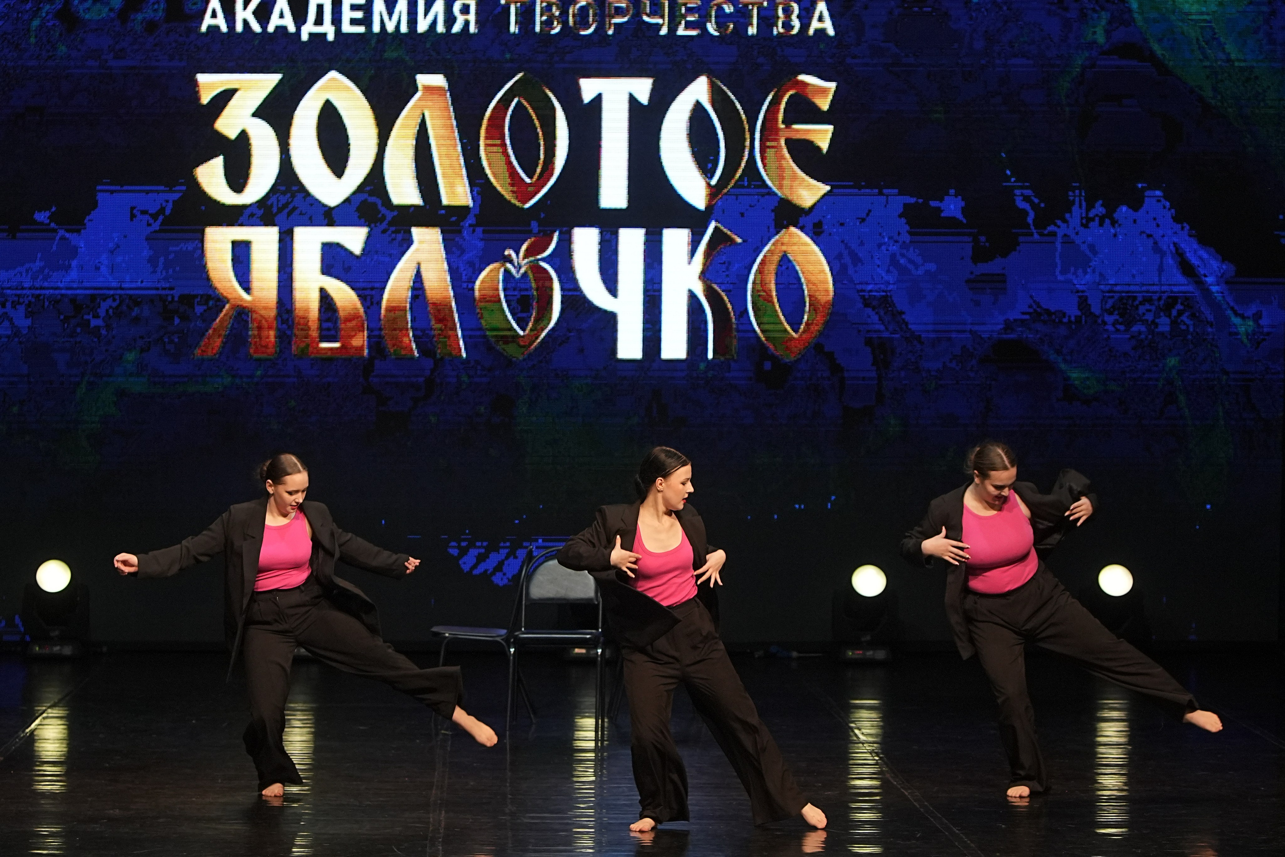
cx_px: 642
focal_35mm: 120
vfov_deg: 11.4
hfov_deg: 17.1
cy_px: 428
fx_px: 4283
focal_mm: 80
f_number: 4
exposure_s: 1/400
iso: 2000
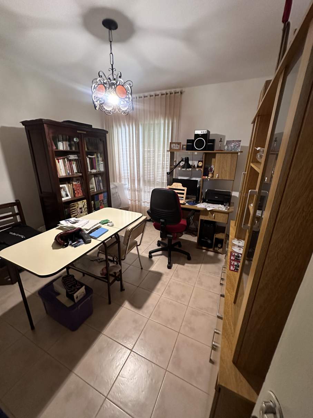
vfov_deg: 102.1
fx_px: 169
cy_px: 209
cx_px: 156
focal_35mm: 14
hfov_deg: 85.7
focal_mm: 2.22
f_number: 2.2
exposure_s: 1/50
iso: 640
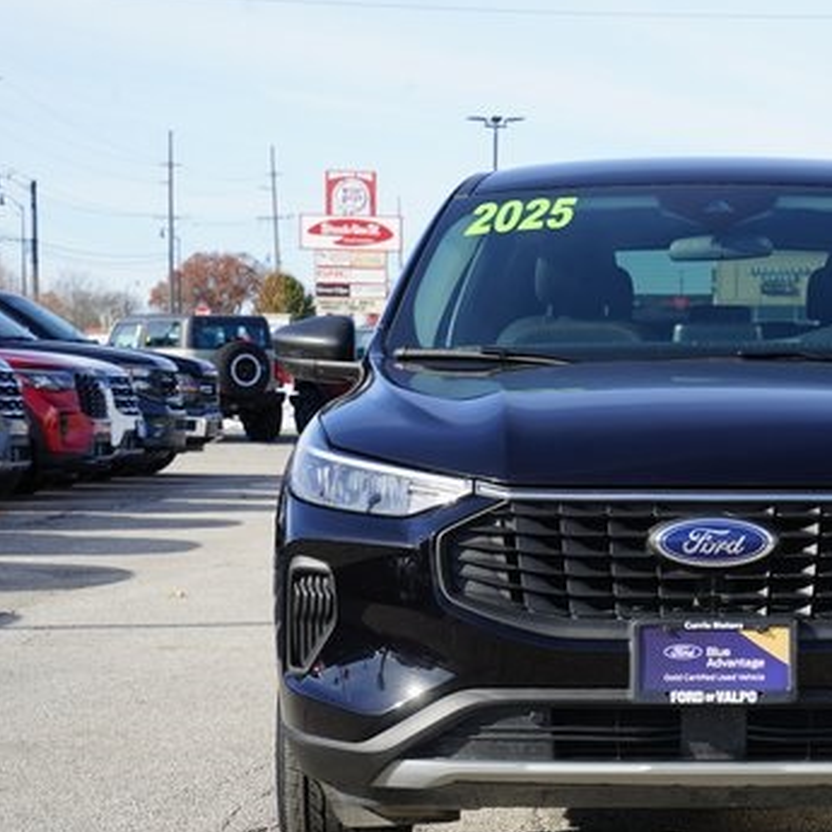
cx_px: 728
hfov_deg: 15.0
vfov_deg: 15.1
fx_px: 3127
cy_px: 484
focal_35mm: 115
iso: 100
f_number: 11
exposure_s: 1/100
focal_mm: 73
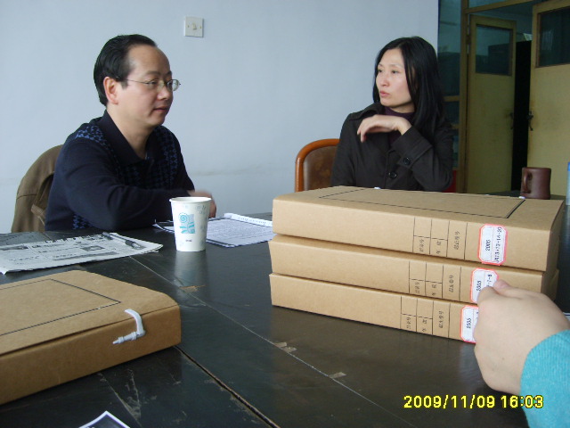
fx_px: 576
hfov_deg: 52.6
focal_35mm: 35
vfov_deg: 40.7
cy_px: 214
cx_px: 285
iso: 104
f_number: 2.8
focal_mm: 5.8
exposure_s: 1/30
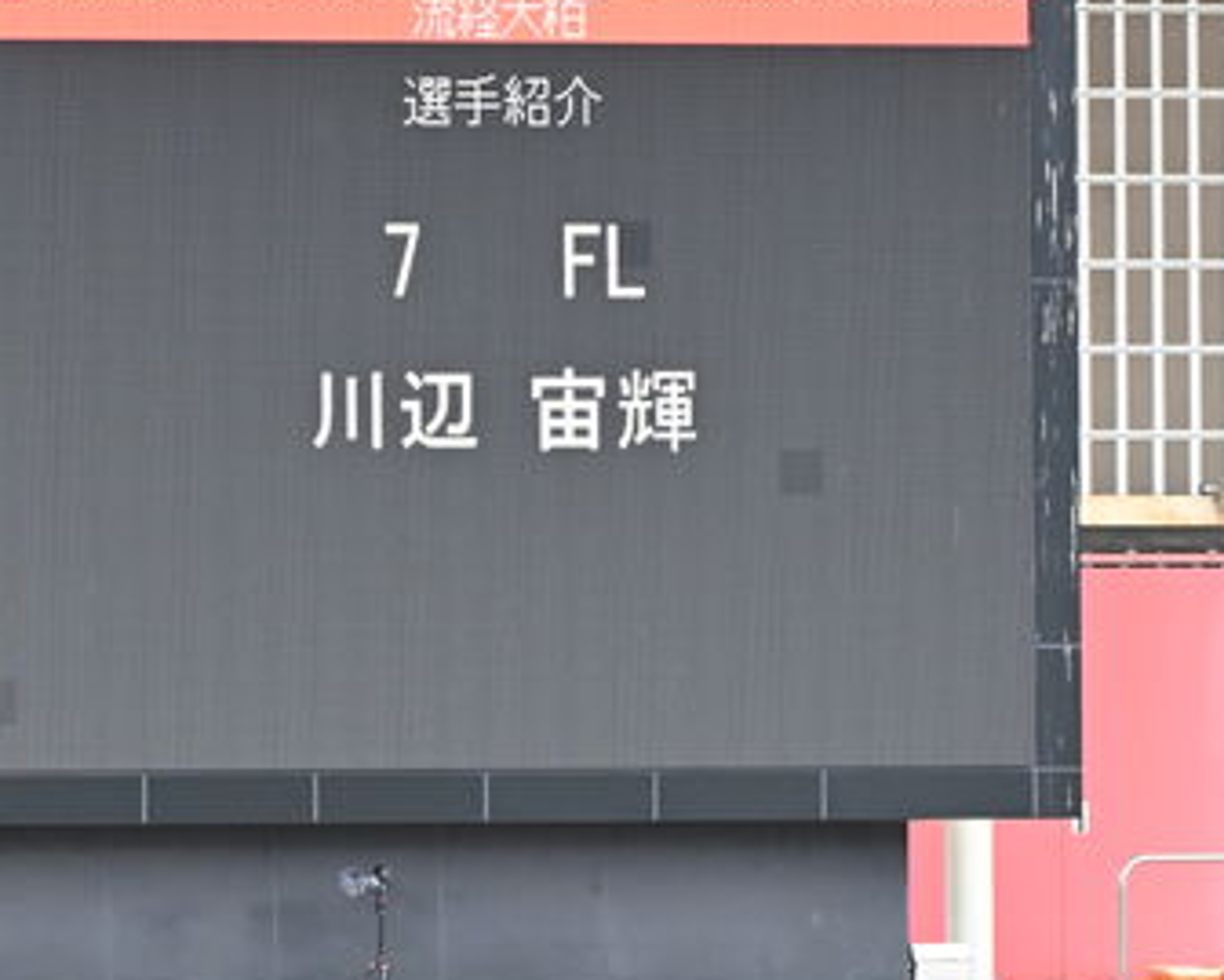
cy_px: 357
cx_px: 410
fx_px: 22611
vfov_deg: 2.5
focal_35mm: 624
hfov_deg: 3.1
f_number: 5.6
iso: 4000
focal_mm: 250
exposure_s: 1/1250
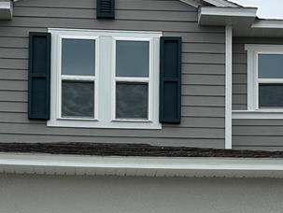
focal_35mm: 81
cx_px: 120
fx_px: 663
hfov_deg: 24.1
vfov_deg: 16.9
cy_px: 298
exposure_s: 1/4184
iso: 80
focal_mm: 6.86
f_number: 1.78
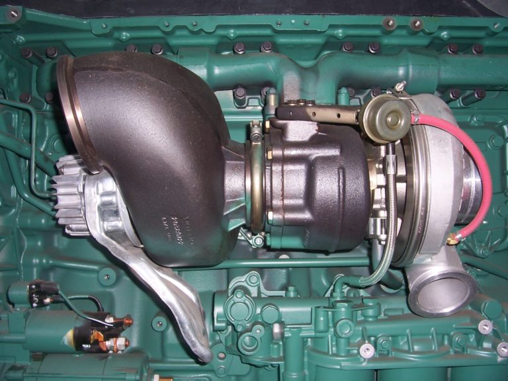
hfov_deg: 54.0
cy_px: 190
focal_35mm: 34
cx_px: 254
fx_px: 499
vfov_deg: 41.8
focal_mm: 5.6
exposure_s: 1/60
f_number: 2.7
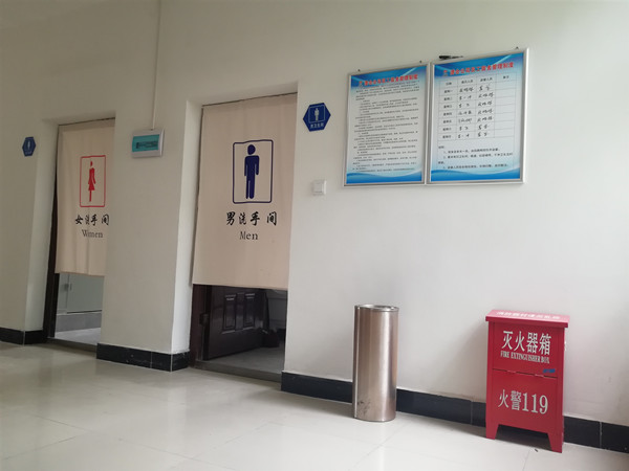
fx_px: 491
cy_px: 236
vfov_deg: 51.4
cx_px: 314
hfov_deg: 65.3
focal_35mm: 27
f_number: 1.8
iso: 160
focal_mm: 3.83
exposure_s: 1/50
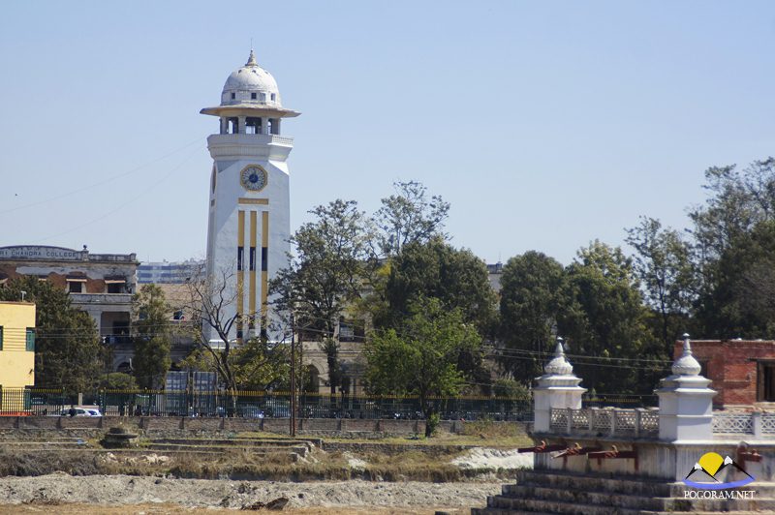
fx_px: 2904
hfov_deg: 15.2
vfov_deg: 10.1
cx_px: 388
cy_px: 258
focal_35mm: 135
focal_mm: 90
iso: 100
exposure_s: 1/640
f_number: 4.5
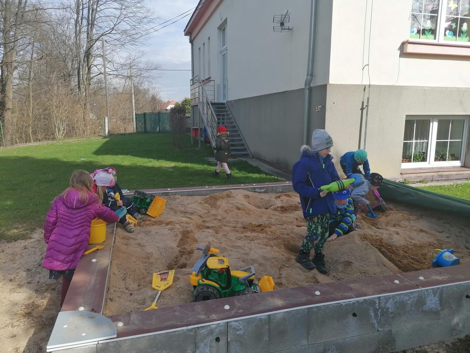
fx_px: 367
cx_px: 235
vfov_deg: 51.4
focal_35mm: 27
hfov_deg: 65.3
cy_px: 176
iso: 50
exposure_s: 1/750
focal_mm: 4.75
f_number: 1.8
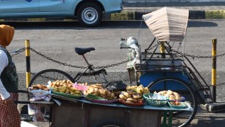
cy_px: 87
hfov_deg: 12.9
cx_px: 96
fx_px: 996
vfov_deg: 7.3
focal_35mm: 167
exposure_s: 1/200
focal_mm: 55
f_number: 7.1
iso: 200
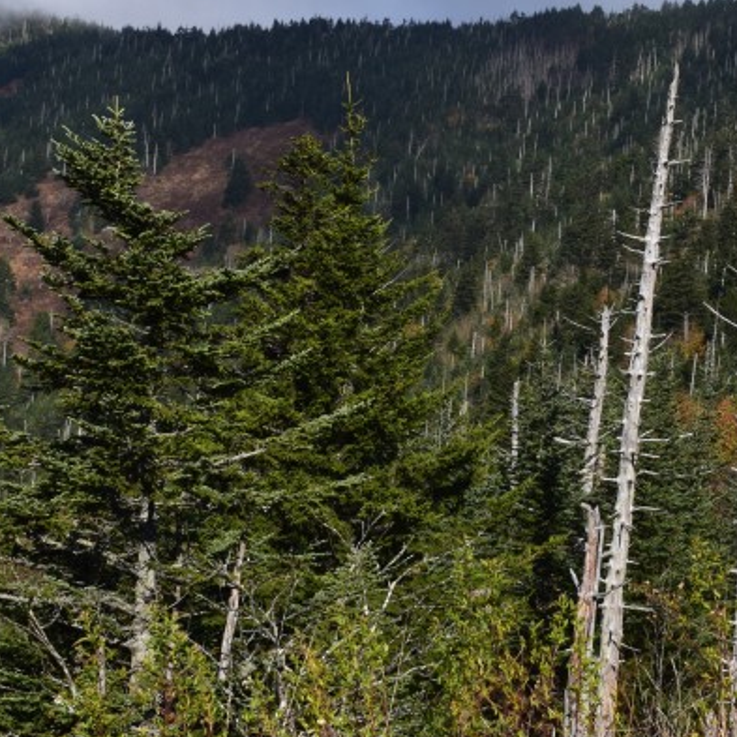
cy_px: 131
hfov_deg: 20.7
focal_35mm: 83
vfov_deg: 20.6
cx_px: 557
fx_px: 2002
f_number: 11
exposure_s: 1/500
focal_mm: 25
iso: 360
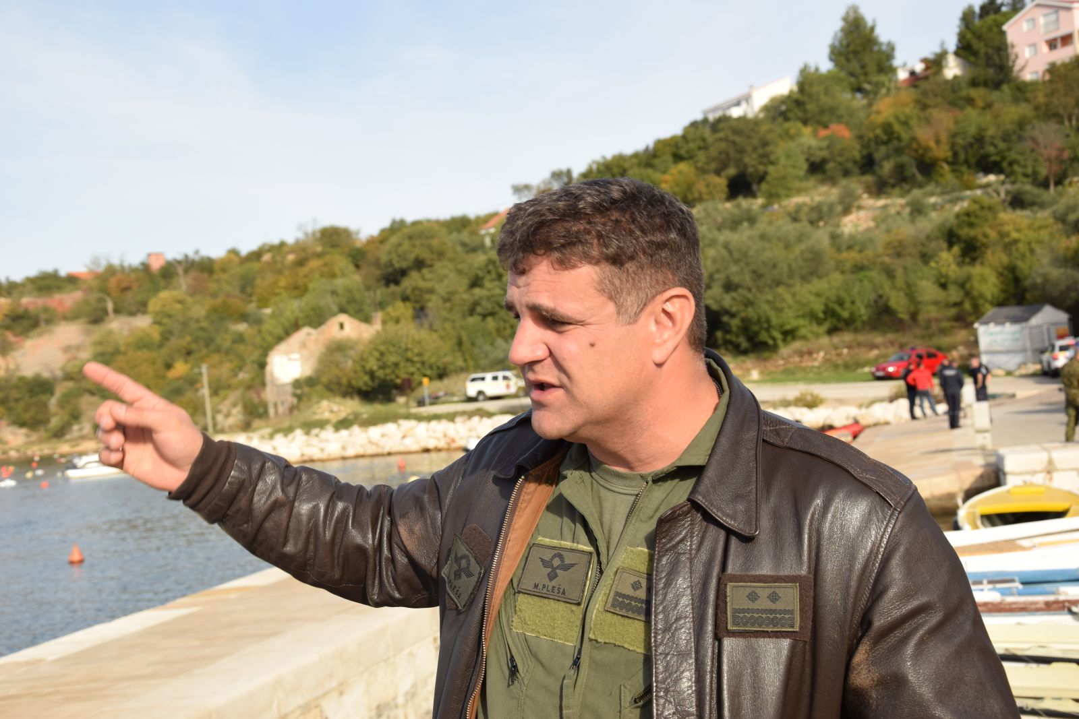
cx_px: 540
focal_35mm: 52
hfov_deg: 37.8
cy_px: 360
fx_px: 1574
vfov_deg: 25.8
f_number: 8
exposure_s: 1/250
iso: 100
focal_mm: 35
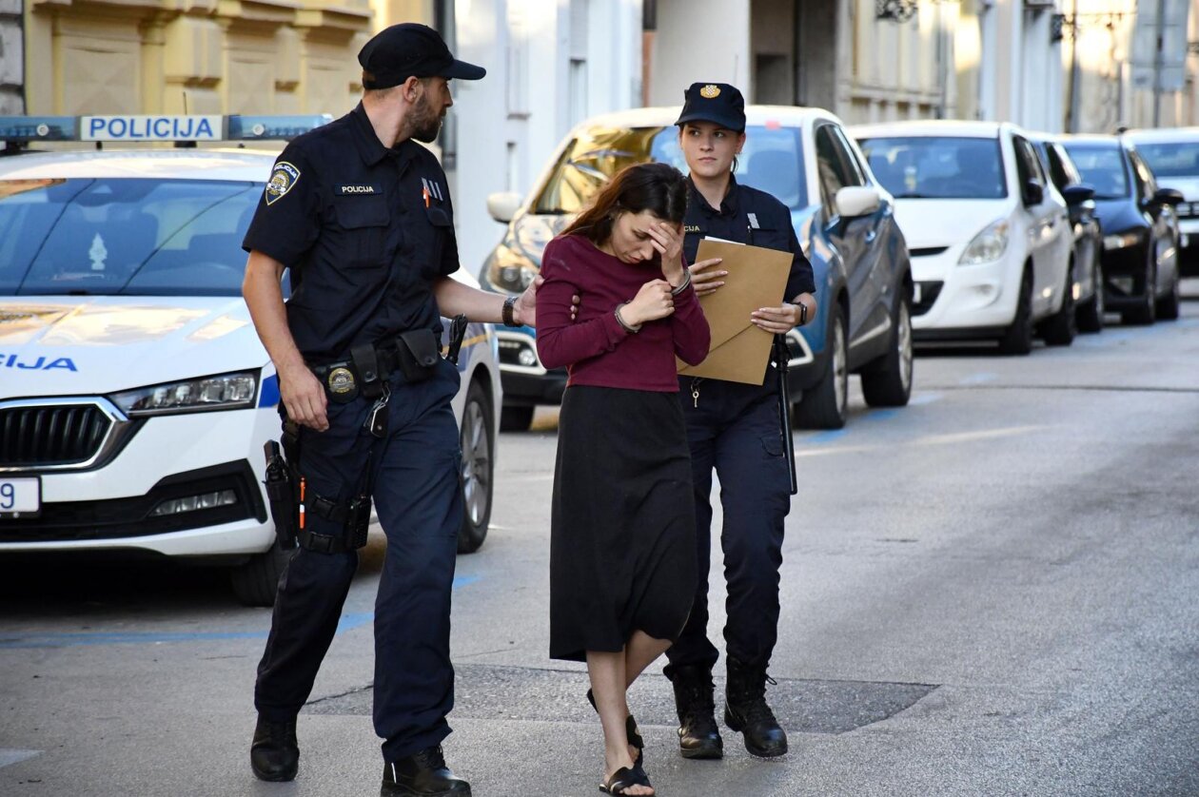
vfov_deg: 6.5
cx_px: 600
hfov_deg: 9.8
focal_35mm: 210
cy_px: 398
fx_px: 6989
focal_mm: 140
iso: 2500
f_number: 5.6
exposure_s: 1/1600
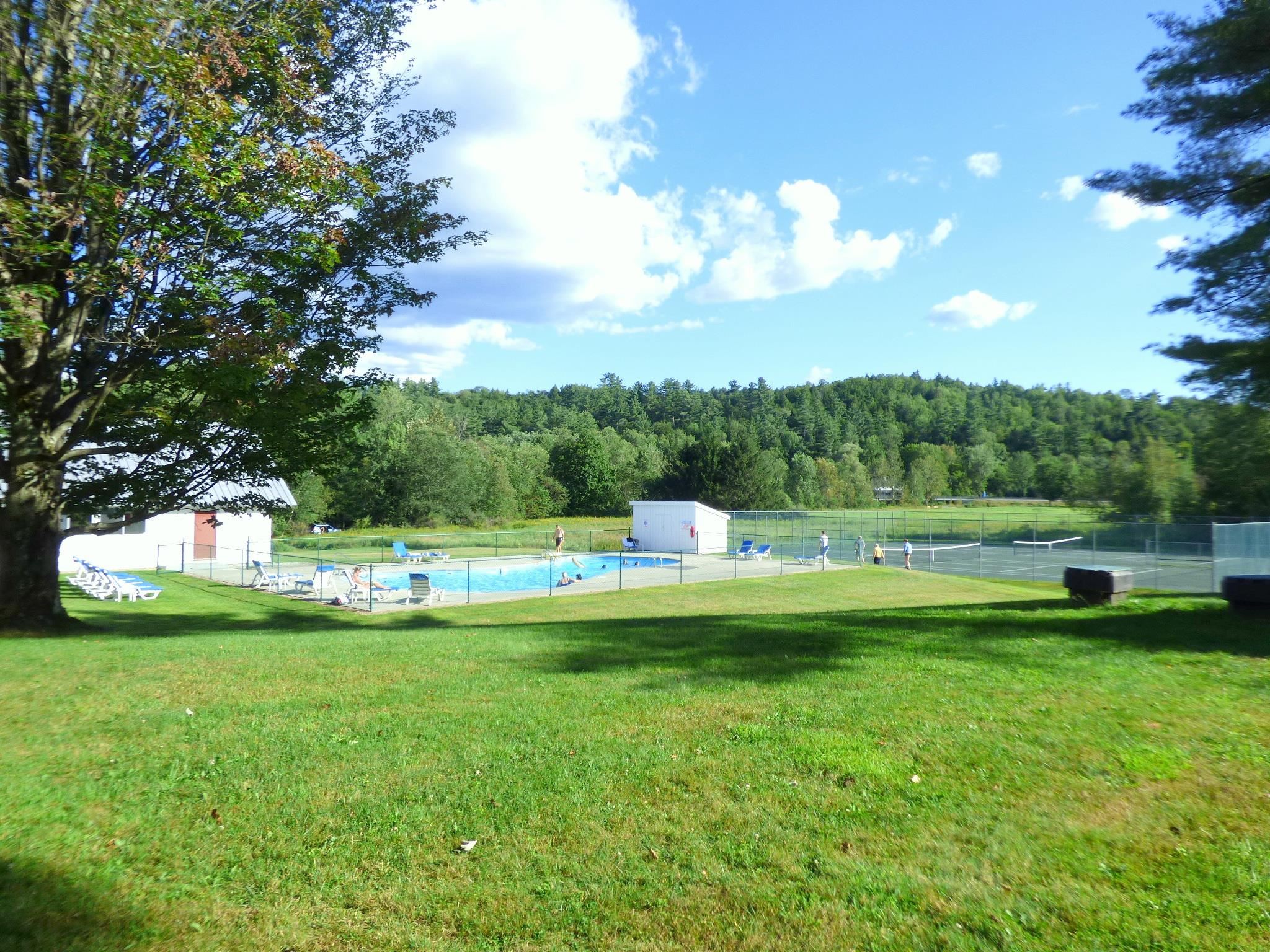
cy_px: 476
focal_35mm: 23
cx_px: 635
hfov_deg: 73.9
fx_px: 844
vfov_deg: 58.9
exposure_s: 1/1000
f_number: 3
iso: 100
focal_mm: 4.11
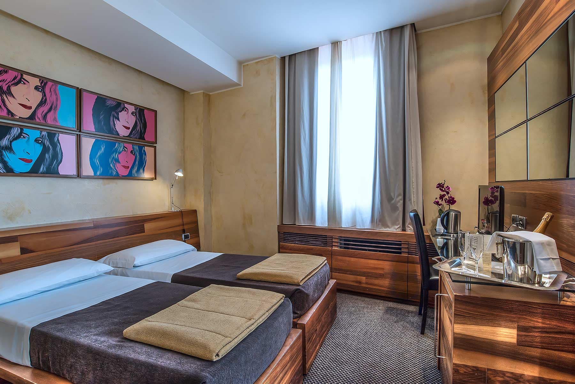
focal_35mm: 18
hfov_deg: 90.0
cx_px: 288
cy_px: 192
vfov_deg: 67.4
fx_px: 288
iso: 640
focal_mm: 18
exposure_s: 1/10
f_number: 9
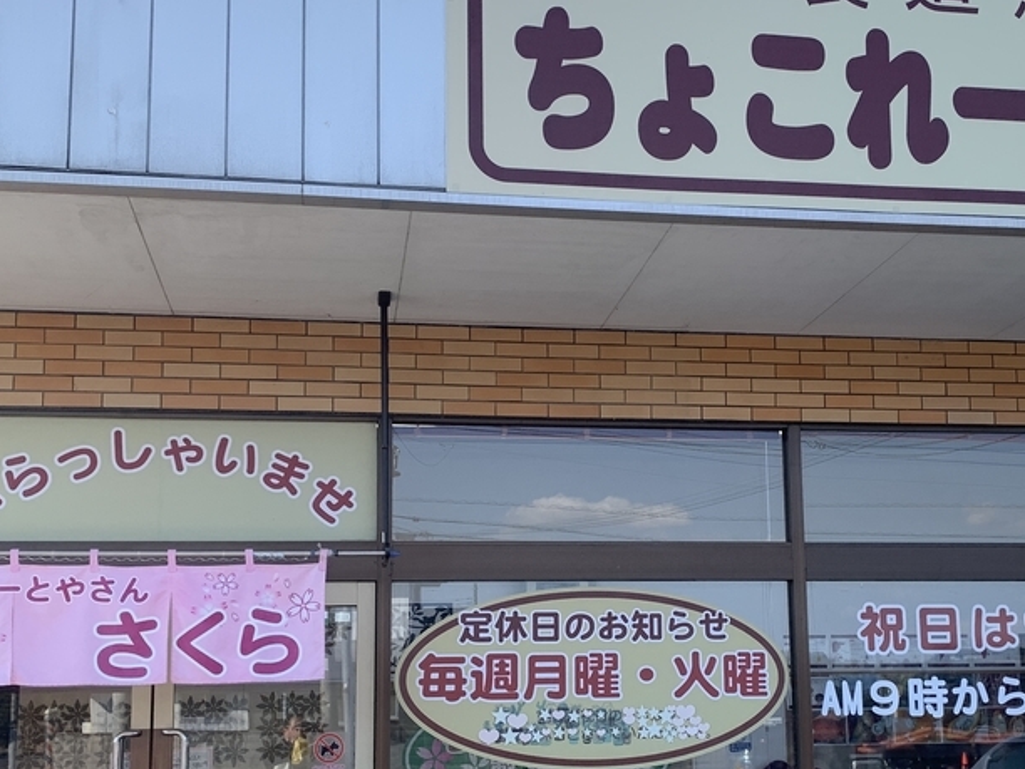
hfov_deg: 37.3
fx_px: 1510
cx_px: 640
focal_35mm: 51
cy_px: 483
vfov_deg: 28.5
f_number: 1.8
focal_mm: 4.25
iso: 25
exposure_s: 1/696
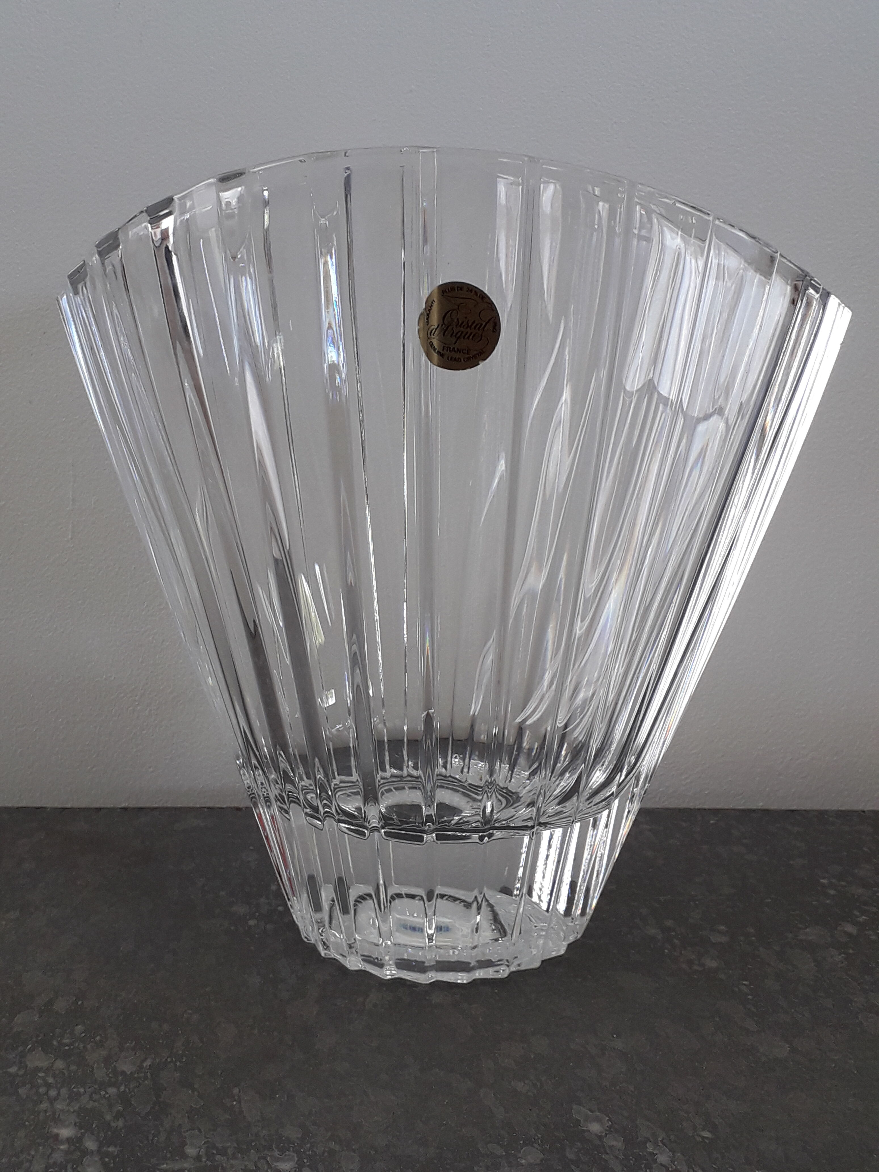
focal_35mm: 27
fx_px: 914
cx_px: 440
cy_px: 586
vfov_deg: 65.3
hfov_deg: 51.4
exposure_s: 1/50
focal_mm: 3.6
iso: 50
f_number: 1.9
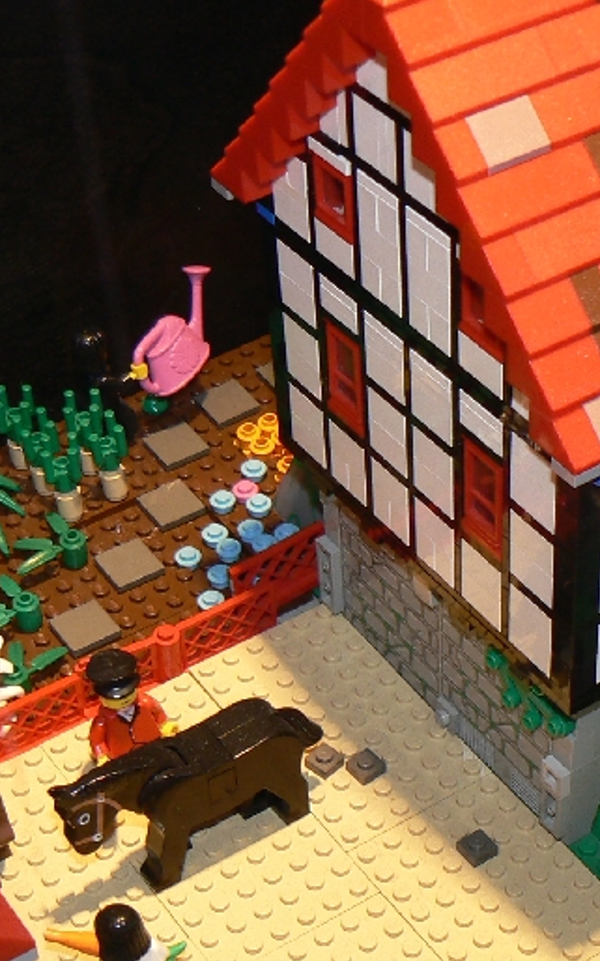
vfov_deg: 26.9
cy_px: 692
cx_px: 353
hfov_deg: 17.1
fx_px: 1990
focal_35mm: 76
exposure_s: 1/30
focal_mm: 6
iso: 100
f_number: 2.8
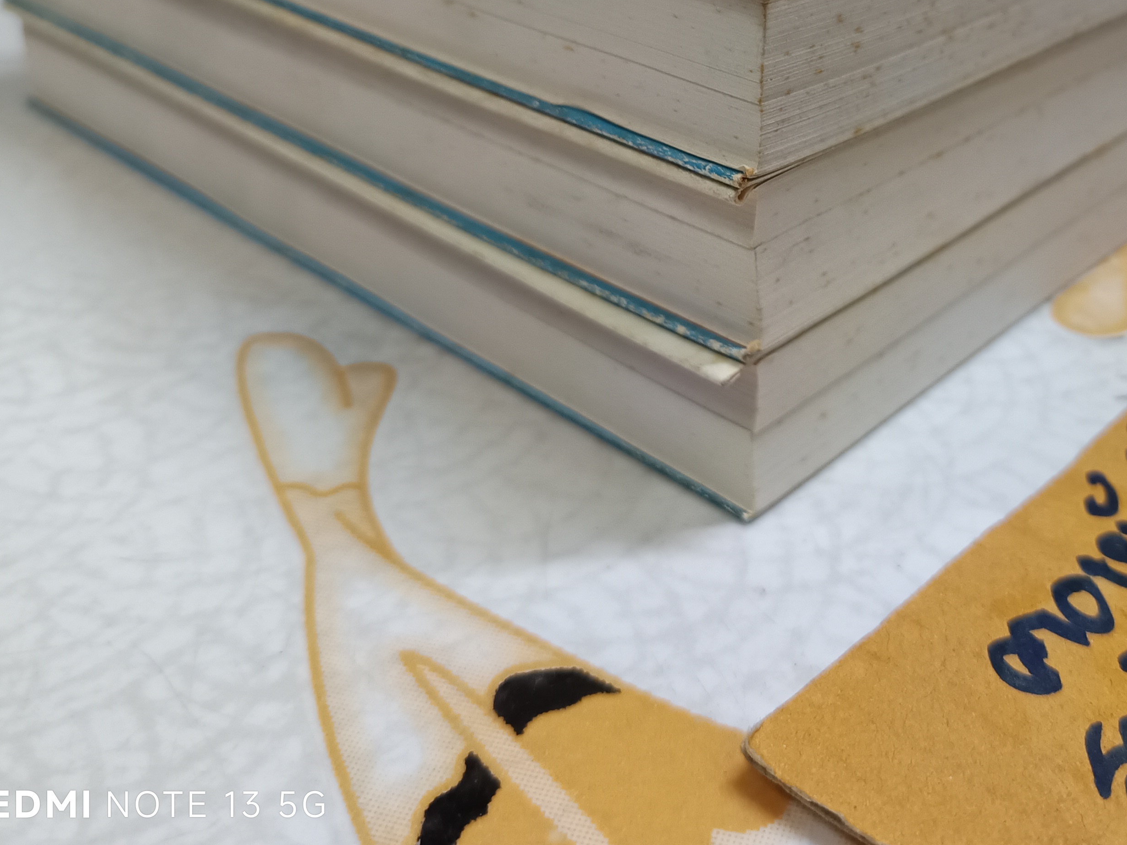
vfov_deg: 35.8
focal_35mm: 39
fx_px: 1270
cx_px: 817
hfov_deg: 46.5
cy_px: 190
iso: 940
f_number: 1.7
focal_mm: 5.31
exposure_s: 1/25
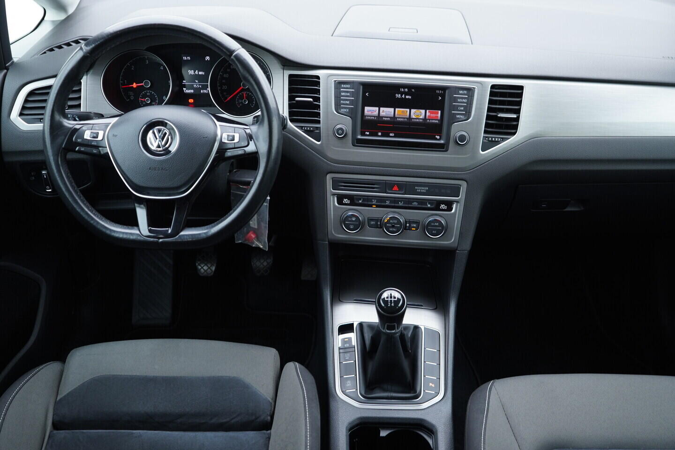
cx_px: 338
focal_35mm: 36
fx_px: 675
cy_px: 225
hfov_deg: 53.1
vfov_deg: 36.9
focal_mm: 24
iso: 320
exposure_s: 1/40
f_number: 2.8
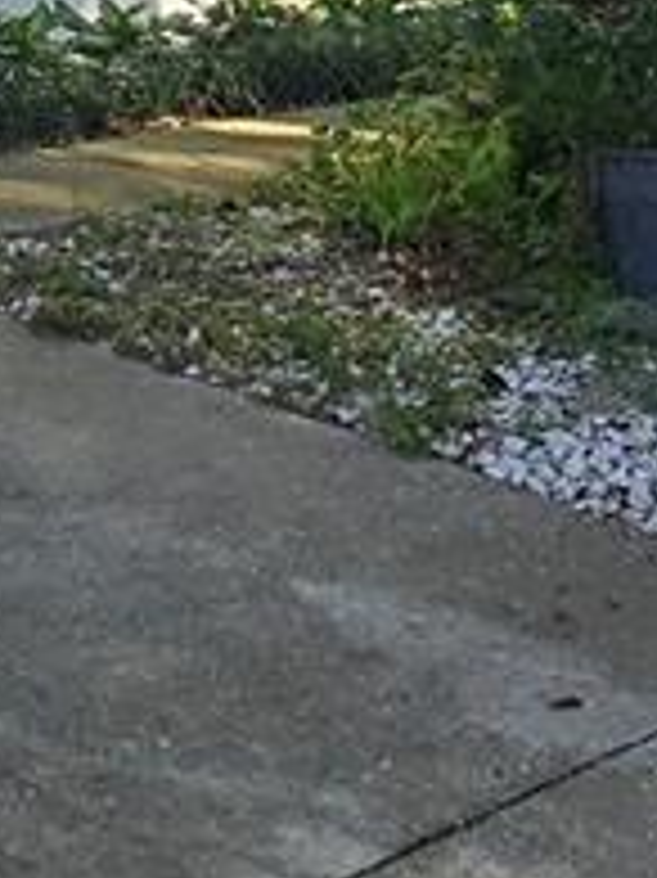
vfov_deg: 22.2
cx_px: -27
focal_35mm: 80
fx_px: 2027
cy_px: -225
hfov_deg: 17.9
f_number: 2.2
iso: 25
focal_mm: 1.7
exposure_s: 1/301
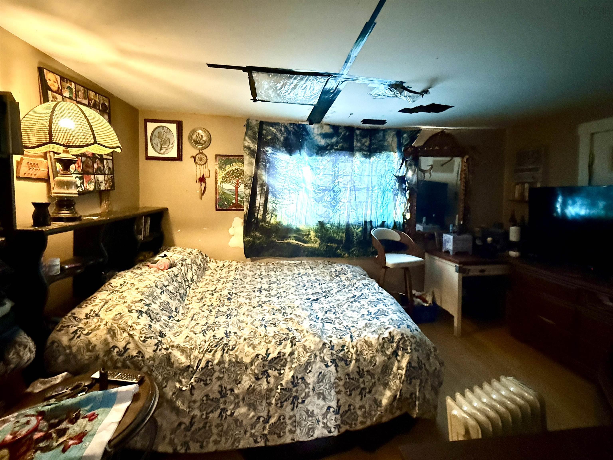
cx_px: 306
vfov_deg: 85.7
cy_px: 230
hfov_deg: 102.1
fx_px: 248
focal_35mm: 14
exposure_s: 1/60
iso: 1000
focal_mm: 2.22
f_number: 2.2
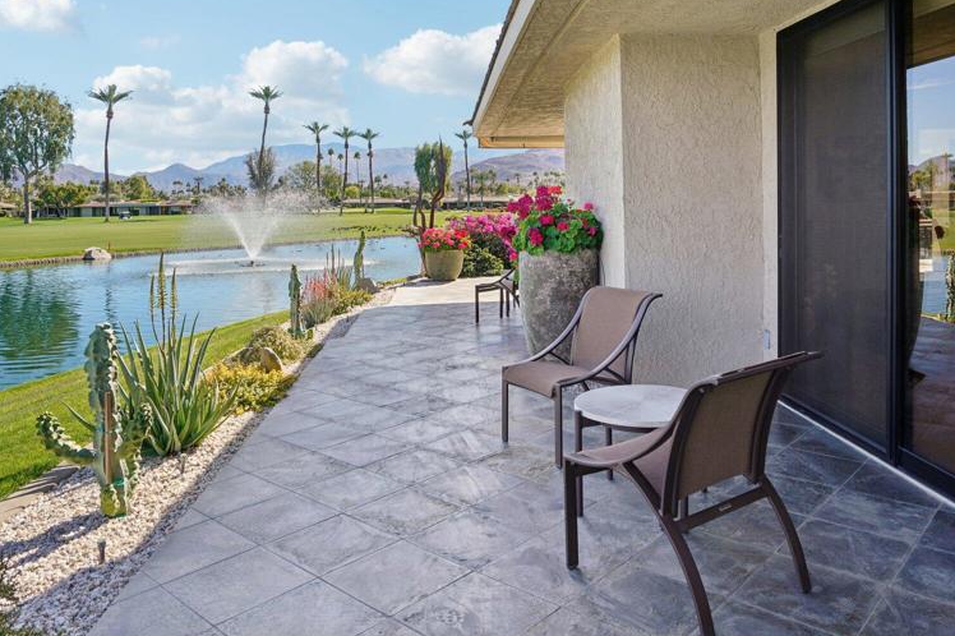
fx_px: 689
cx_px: 508
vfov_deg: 48.7
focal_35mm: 26
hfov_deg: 69.3
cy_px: 213
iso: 100
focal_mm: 19
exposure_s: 1/125
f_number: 8
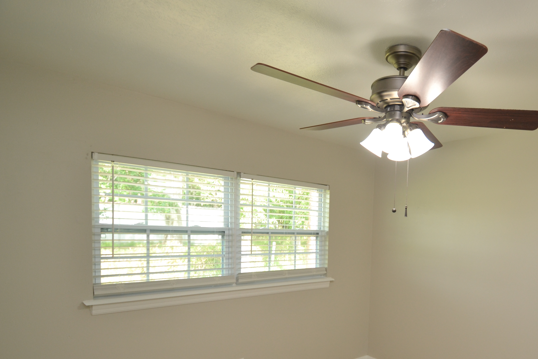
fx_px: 329
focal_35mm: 22
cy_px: 249
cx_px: 391
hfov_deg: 74.0
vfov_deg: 55.6
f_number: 4.5
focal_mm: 10
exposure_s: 1/80
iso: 400
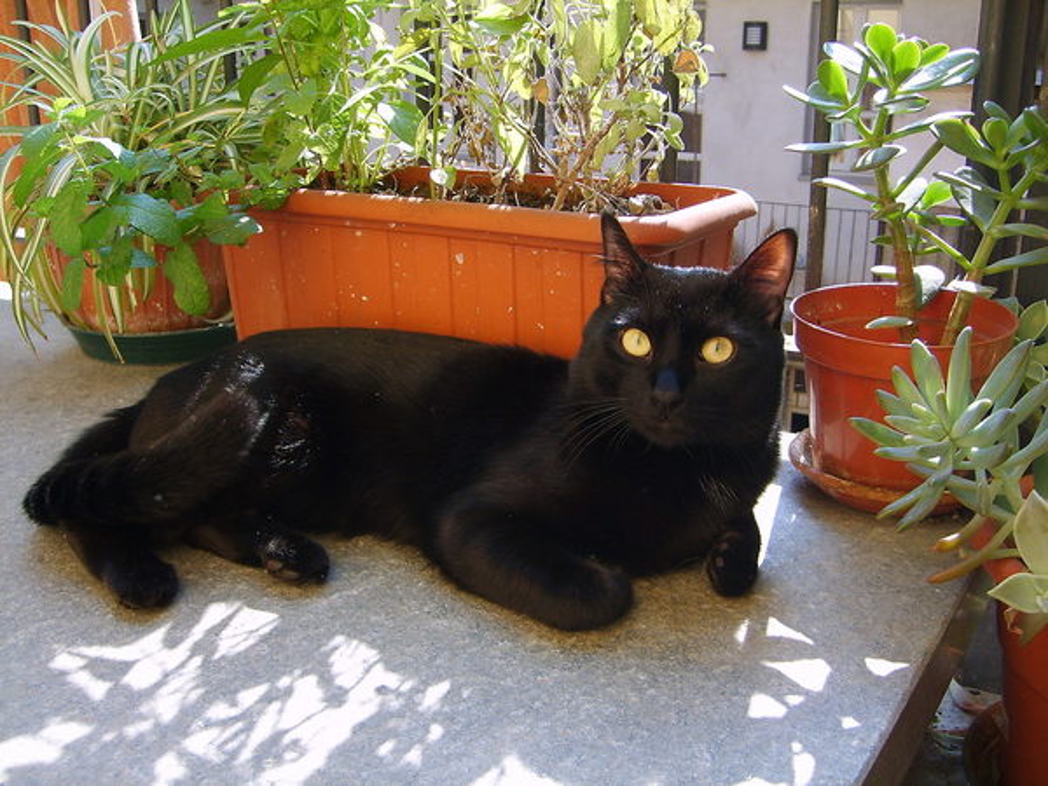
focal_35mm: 35
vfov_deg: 40.7
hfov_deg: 52.6
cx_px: 524
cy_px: 393
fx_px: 1060
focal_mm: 5.8
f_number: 2.8
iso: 50
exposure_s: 1/125
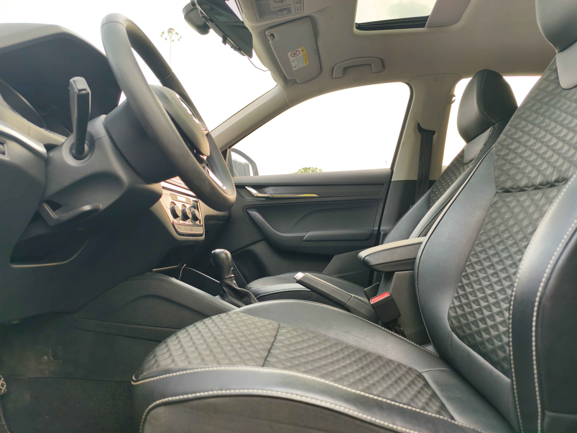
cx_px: 288
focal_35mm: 23
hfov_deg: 73.9
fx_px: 383
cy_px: 216
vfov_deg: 58.9
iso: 72
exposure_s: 1/196
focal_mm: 6.54
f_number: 1.57
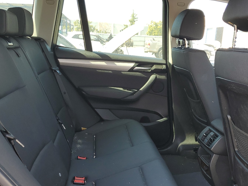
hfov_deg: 47.6
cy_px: 125
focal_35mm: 39
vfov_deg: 36.4
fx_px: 279
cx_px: 148
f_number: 1.5
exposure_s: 1/156
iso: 50
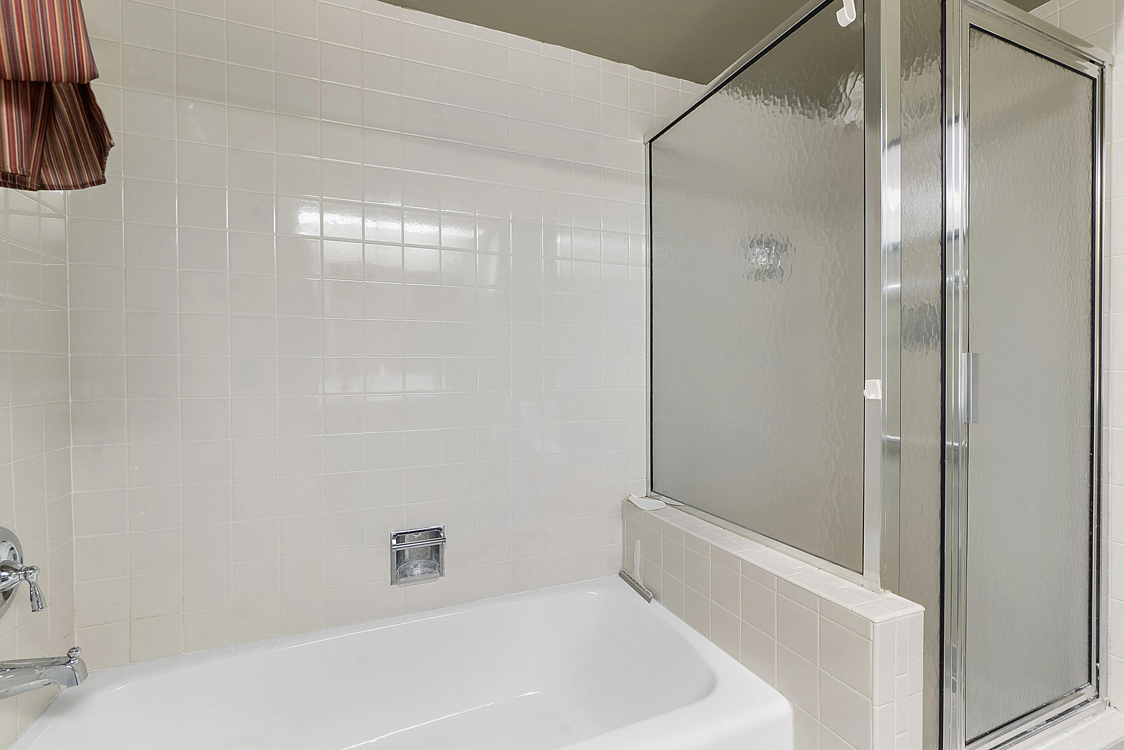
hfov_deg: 100.4
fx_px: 468
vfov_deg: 77.4
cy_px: 375
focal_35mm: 15
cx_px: 562
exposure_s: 2
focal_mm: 10
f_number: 11
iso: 160
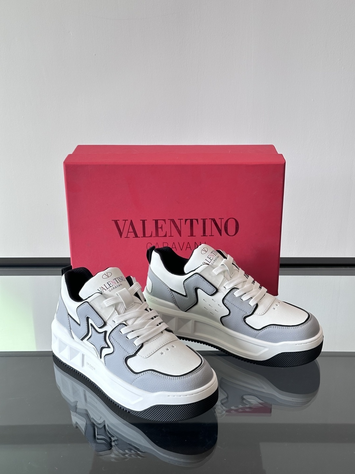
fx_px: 656
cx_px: 178
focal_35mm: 48
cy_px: 237
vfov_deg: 39.7
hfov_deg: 30.3
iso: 80
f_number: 1.78
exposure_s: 1/155
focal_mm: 6.86
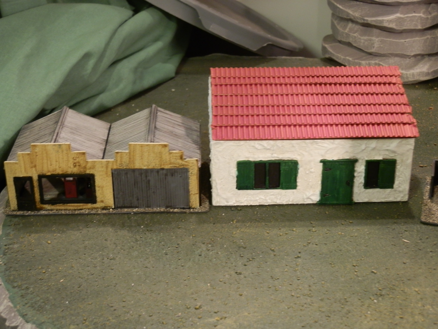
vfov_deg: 24.0
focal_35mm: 61
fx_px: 772
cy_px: 164
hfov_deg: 31.7
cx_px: 219
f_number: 3.7
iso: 200
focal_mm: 10.99
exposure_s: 1/10
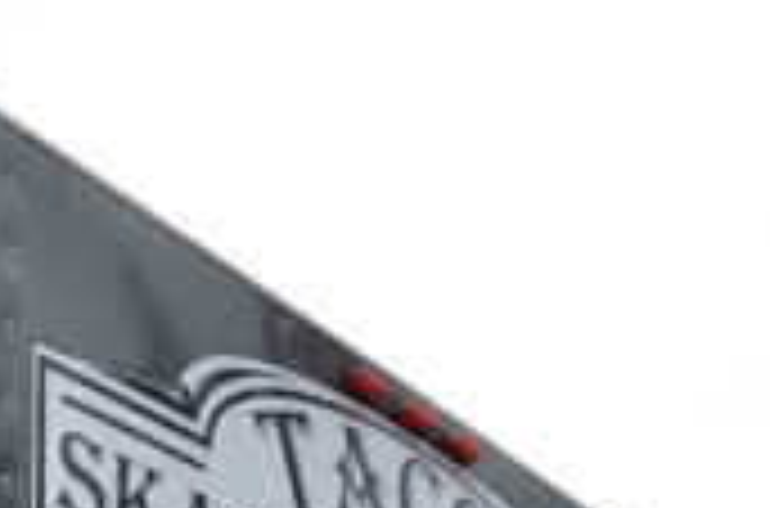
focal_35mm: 79
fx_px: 1685
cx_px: 378
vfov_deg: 16.1
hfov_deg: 25.7
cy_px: 704
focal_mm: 18
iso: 200
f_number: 8
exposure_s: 1/250
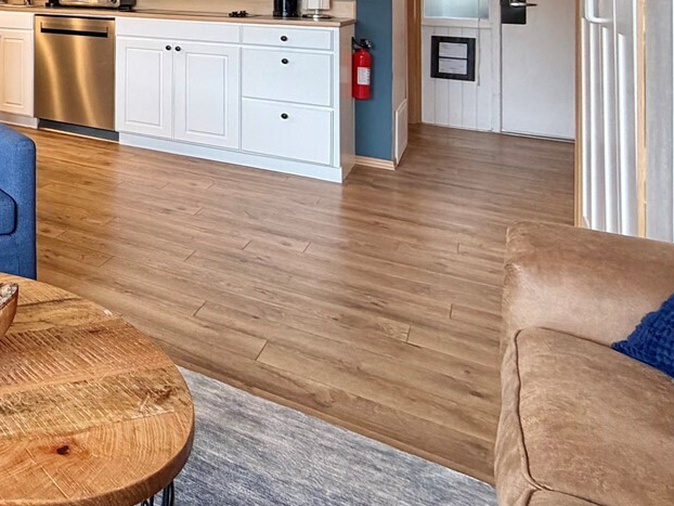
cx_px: -172
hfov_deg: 36.6
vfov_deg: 34.8
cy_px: -36
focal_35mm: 36
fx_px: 701
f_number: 2.2
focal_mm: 2.22
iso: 160
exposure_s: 1/120
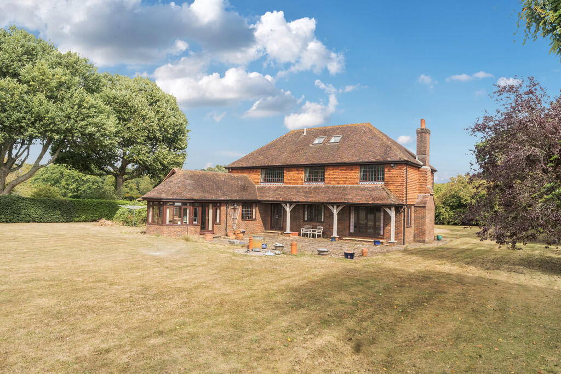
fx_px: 343
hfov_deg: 78.6
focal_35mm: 22
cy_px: 187
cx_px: 280
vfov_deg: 57.2
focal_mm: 15
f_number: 8
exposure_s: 1/400
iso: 200
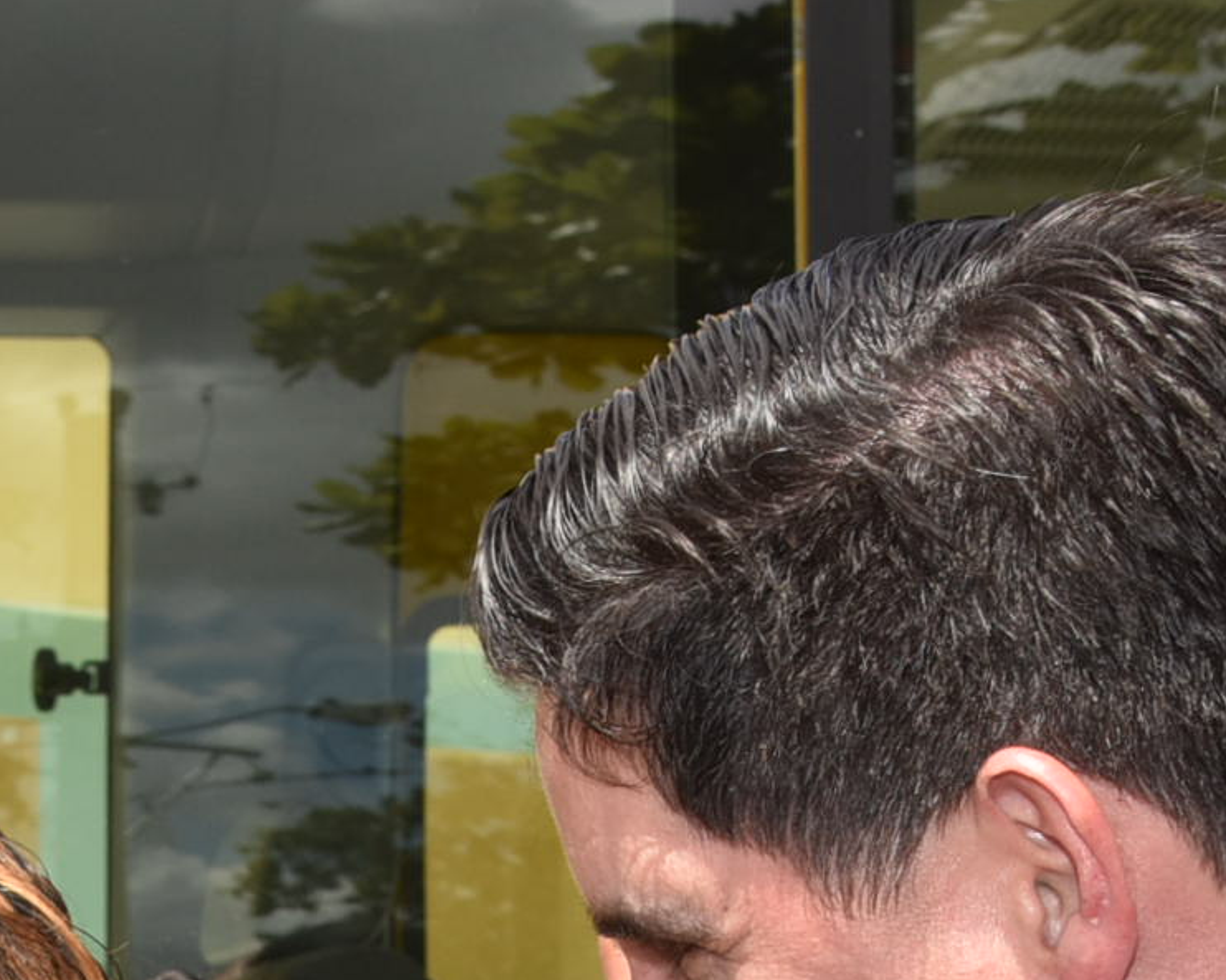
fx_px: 6420
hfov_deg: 10.7
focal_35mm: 177
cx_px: -198
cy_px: 1892
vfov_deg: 8.3
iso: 160
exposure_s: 1/250
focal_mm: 38
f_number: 10
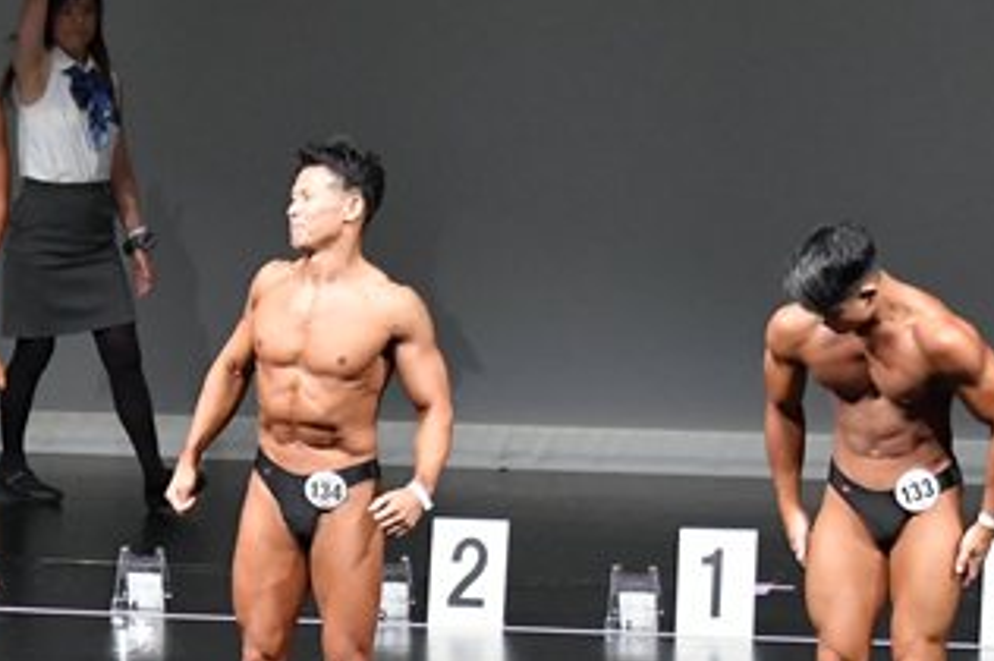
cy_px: 507
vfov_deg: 3.6
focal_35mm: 385
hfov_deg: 5.3
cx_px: 20
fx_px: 10619
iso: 5000
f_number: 5.6
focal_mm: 105
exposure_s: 1/400
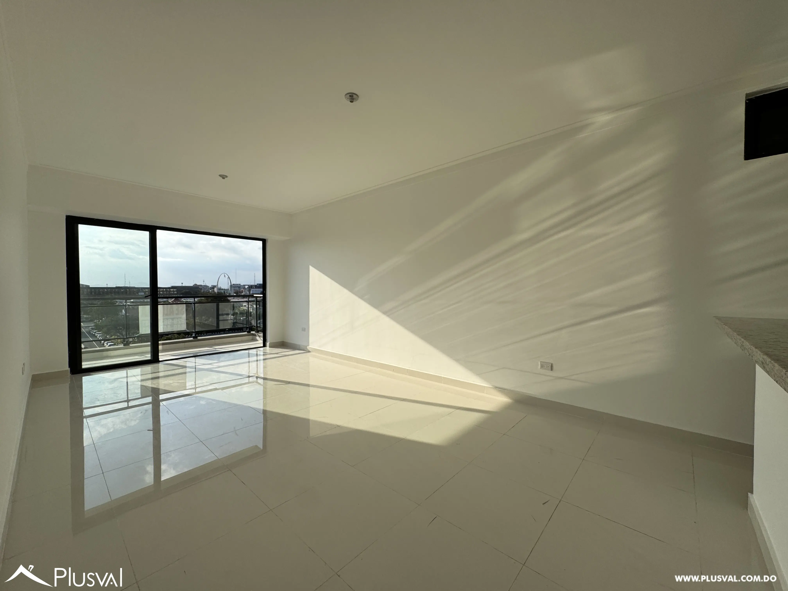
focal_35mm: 14
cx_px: 394
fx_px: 319
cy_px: 296
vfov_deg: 85.7
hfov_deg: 102.1
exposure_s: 1/2874
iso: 50
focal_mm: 2.22
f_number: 2.2
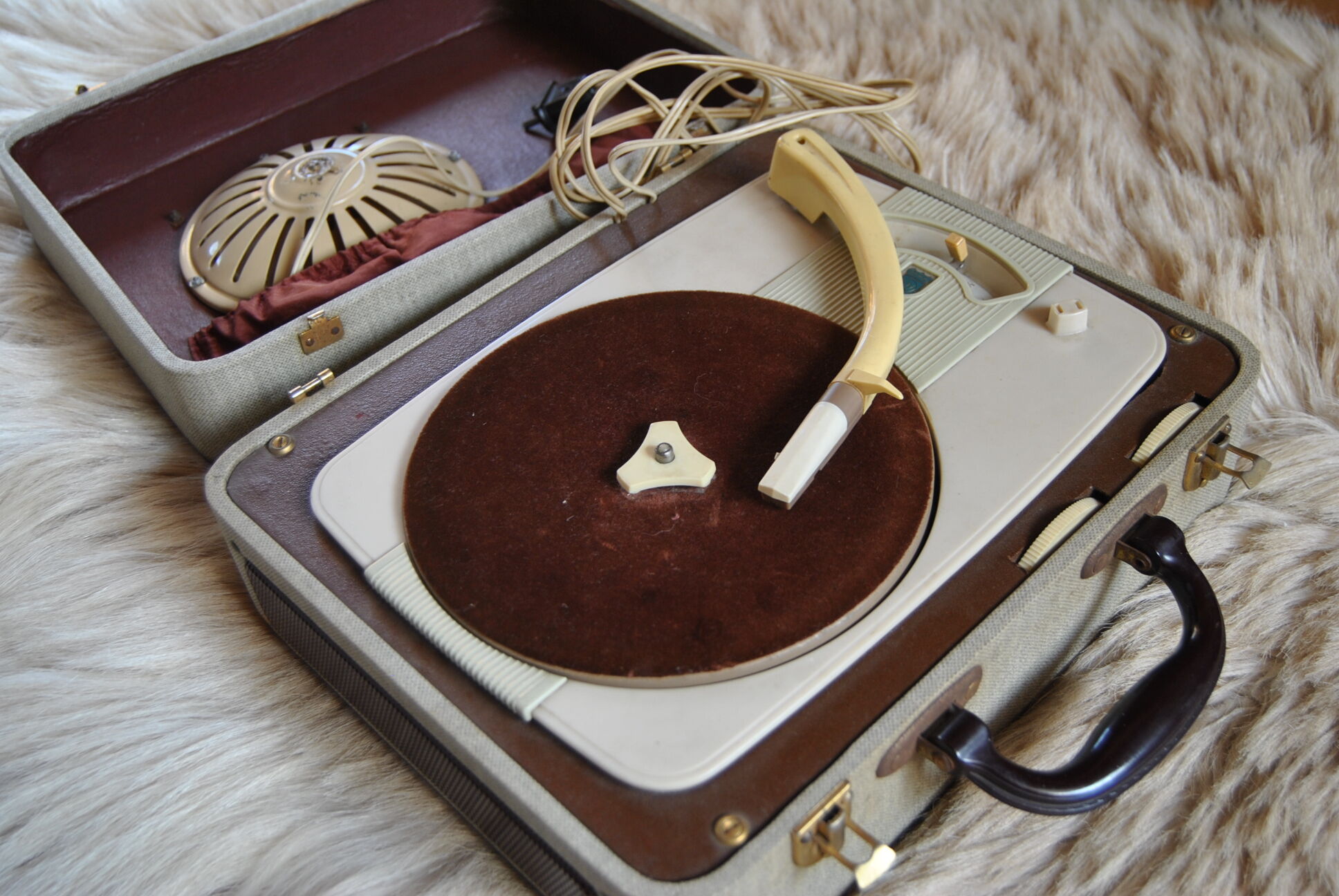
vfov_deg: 34.3
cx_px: 670
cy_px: 448
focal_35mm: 39
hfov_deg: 49.5
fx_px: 1452
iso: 200
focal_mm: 26
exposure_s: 1/60
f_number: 4
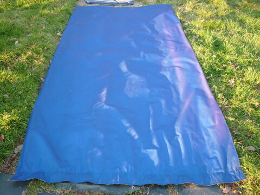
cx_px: 130
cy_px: 98
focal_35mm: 30
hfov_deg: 60.0
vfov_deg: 46.8
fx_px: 225
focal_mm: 5.2
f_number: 3.3
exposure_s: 1/30
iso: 100
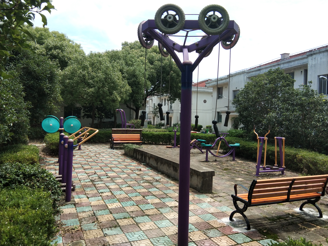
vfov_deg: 45.4
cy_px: 123
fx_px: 294
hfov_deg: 58.4
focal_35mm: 31
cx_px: 164
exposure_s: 1/817
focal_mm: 3.69
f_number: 2.2
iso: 50
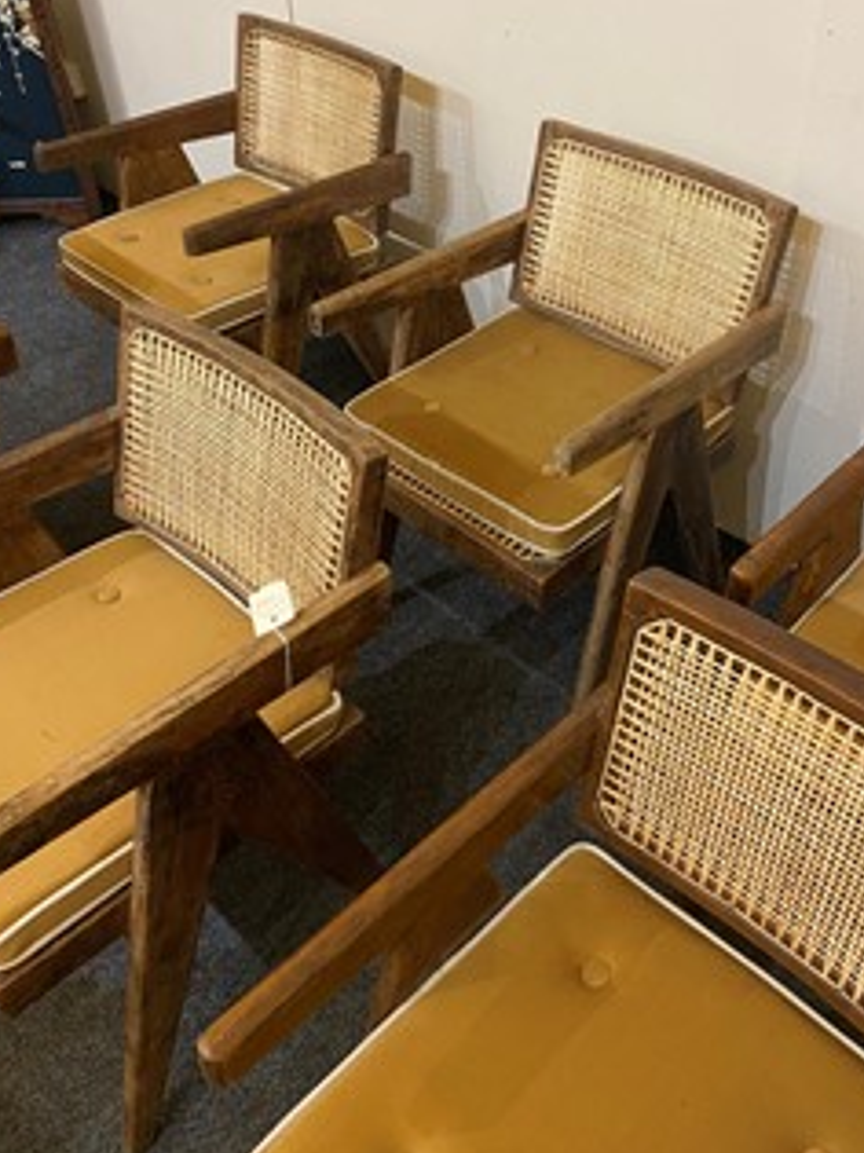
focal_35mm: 33
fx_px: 1099
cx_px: 498
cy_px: 454
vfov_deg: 54.9
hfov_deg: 42.8
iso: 200
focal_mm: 4.25
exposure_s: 1/50
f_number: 1.8
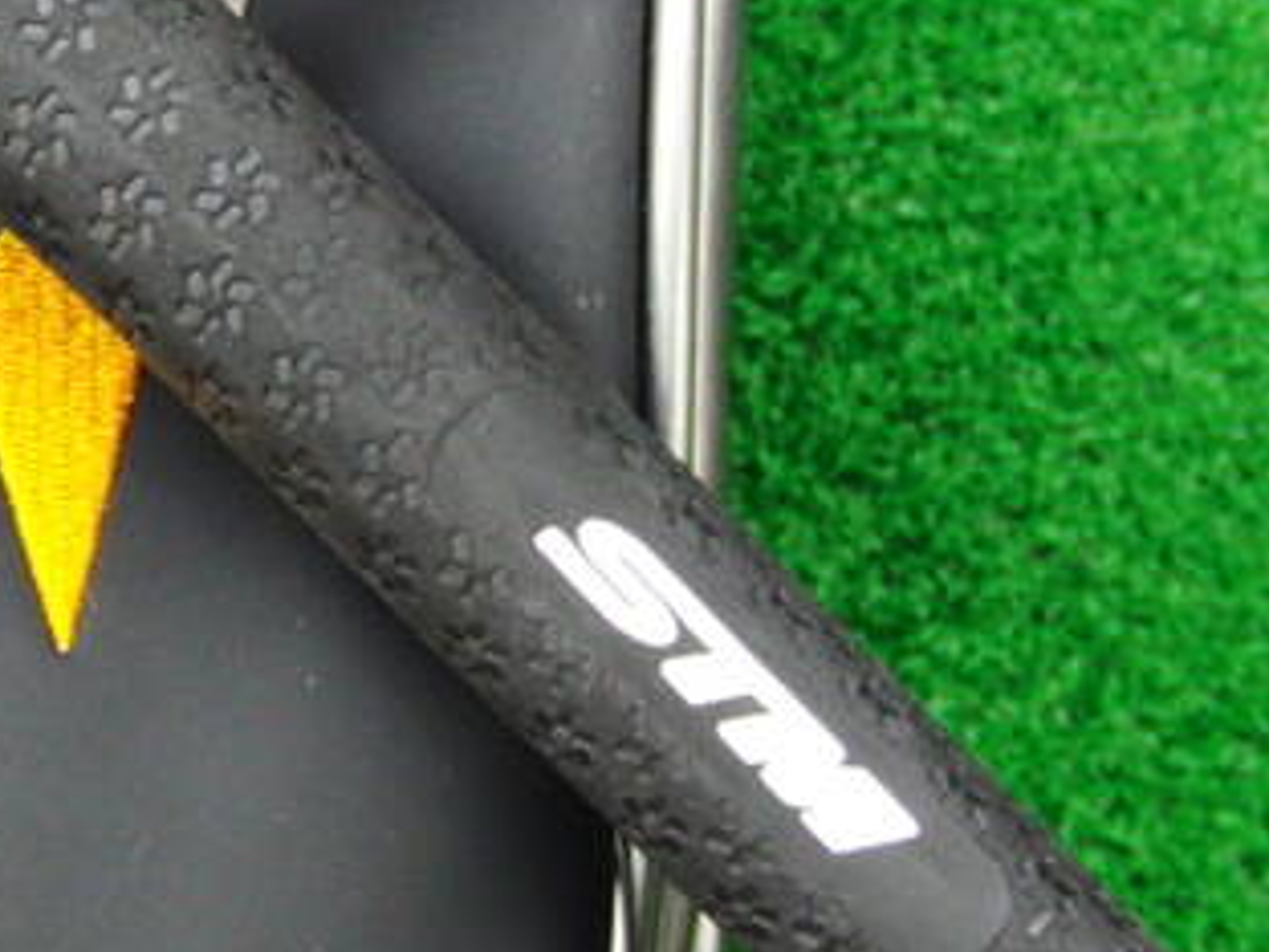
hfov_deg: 25.3
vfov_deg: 19.3
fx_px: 2786
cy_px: 309
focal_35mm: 76
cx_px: 297
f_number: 3.6
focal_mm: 6.42
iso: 400
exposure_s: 1/25
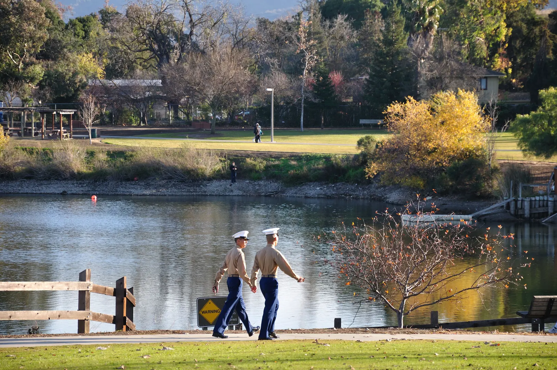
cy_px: 185
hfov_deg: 13.1
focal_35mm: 158
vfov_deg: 8.7
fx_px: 2434
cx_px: 278
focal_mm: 105
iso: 200
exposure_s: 1/200
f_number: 5.6
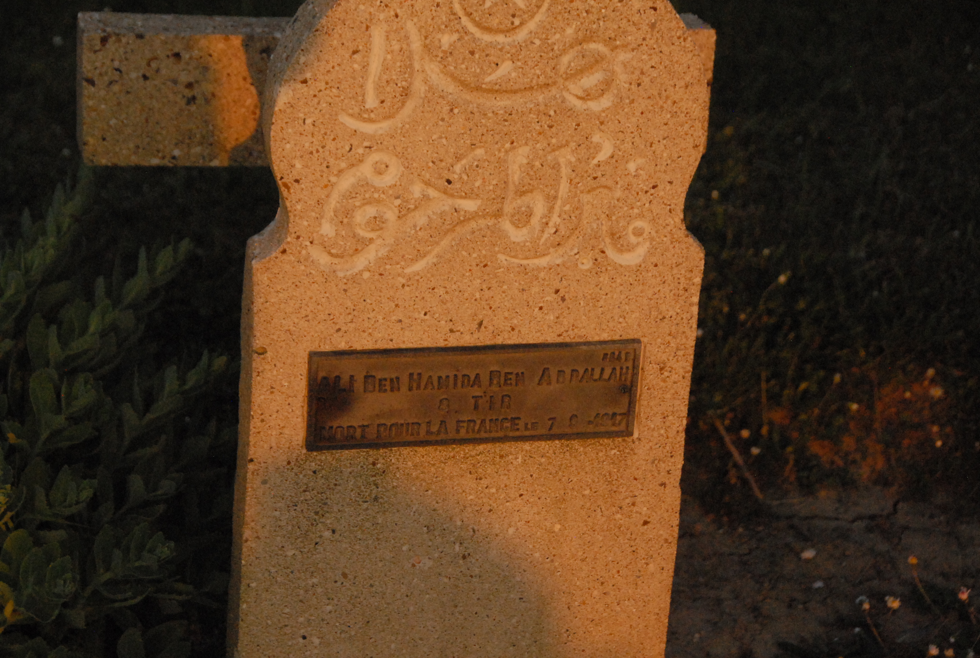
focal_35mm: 105
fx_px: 2864
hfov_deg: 19.4
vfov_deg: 13.1
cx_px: 490
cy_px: 329
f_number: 7.1
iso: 1600
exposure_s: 1/2500
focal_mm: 70
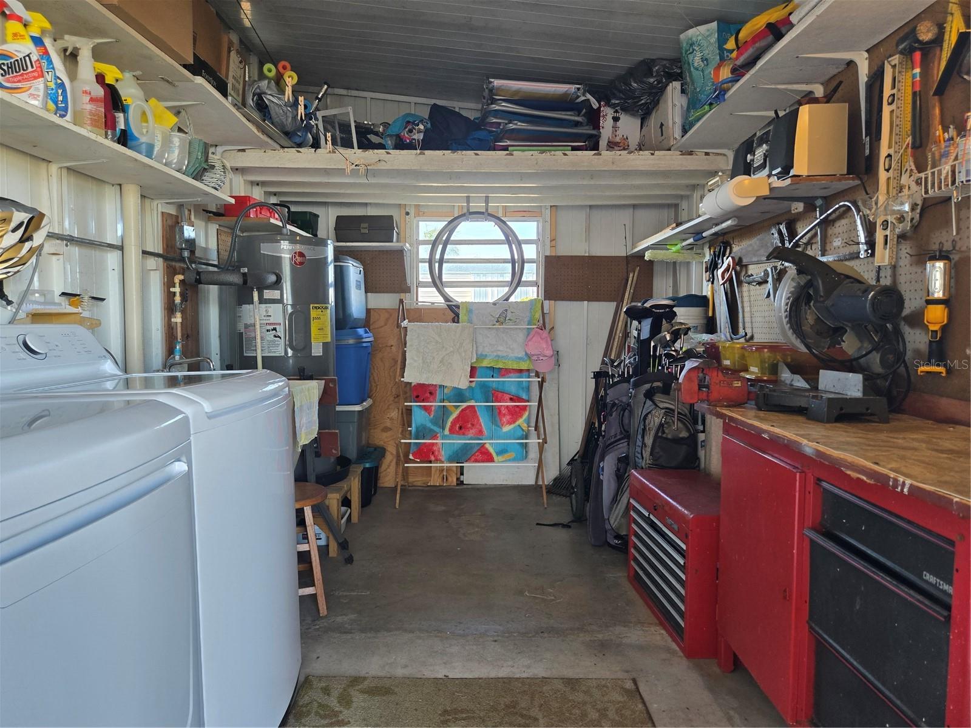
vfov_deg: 58.9
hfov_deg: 73.9
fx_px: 645
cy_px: 364
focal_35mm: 23
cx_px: 486
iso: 100
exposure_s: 1/120
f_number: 1.8
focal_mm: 5.4
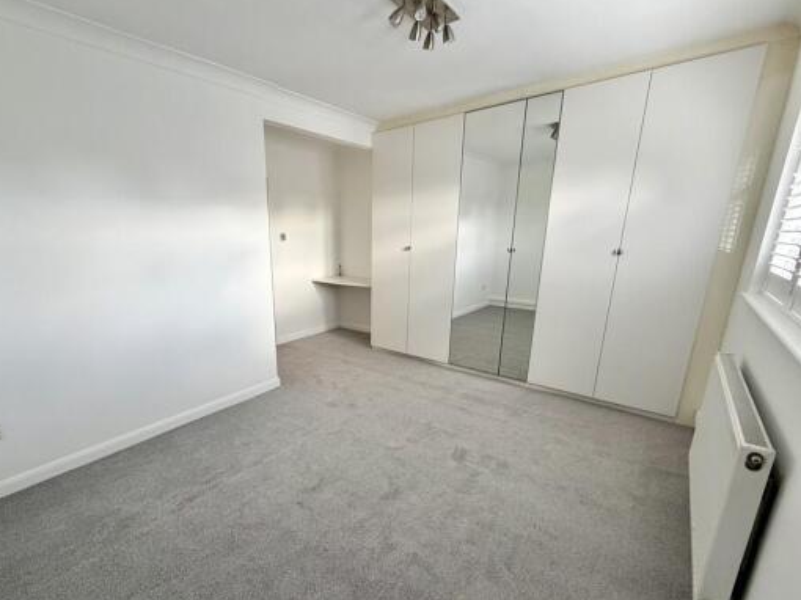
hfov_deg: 94.0
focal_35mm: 16
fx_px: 370
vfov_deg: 77.8
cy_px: 332
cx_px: 346
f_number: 2.2
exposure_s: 1/121
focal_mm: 2.22
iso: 200
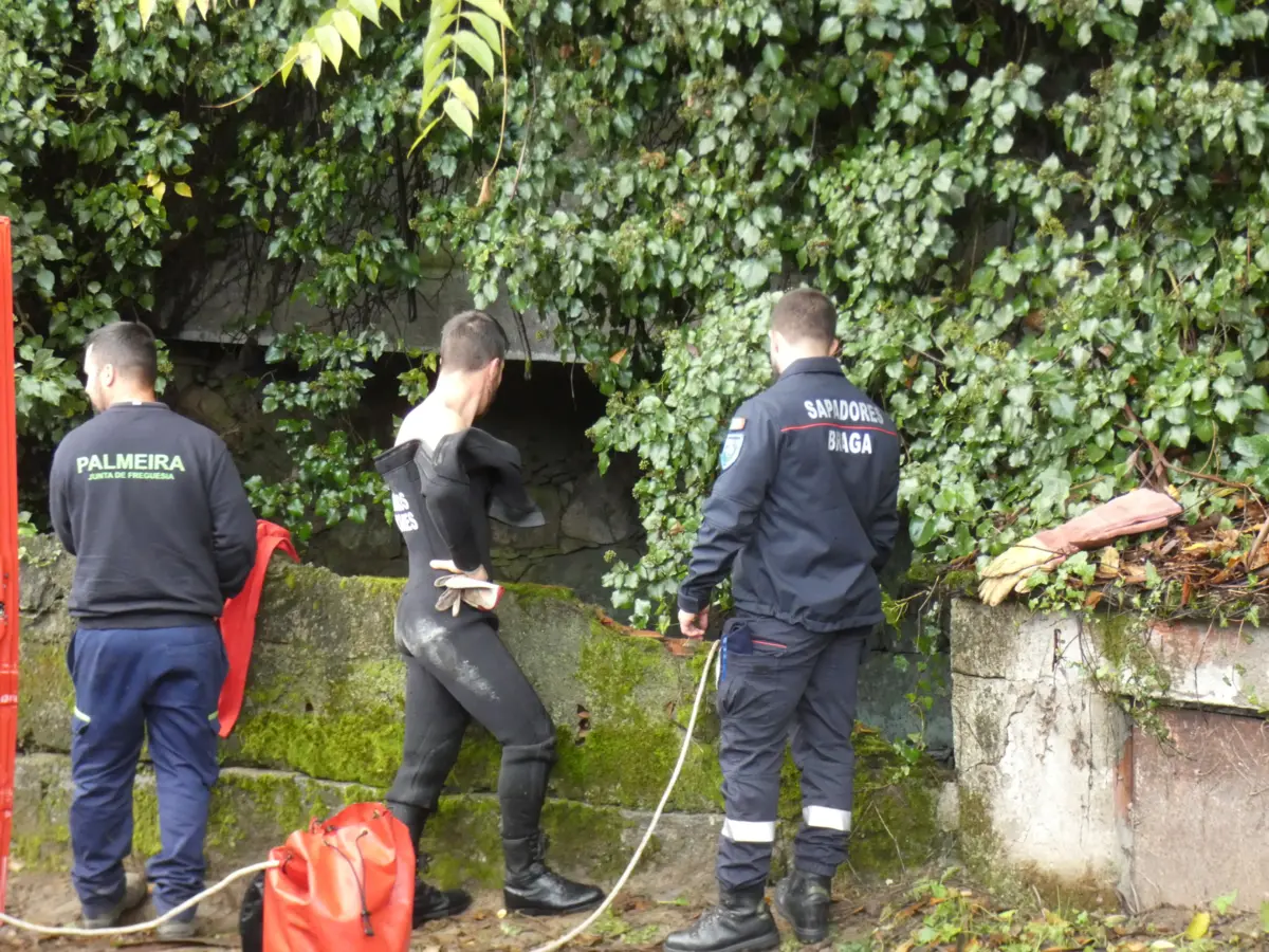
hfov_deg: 21.1
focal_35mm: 93
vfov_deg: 15.9
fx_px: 3409
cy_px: 476
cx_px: 634
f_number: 4.7
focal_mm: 16.6
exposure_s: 1/80
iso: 800
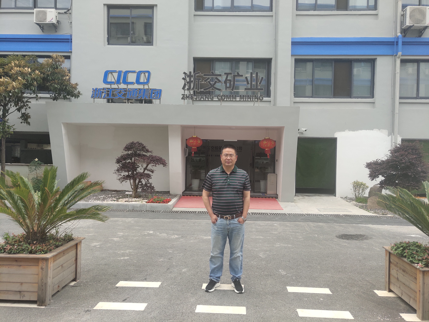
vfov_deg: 48.2
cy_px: 161
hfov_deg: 61.7
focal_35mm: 29
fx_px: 359
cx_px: 214
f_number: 1.8
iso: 50
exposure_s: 1/925
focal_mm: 4.27
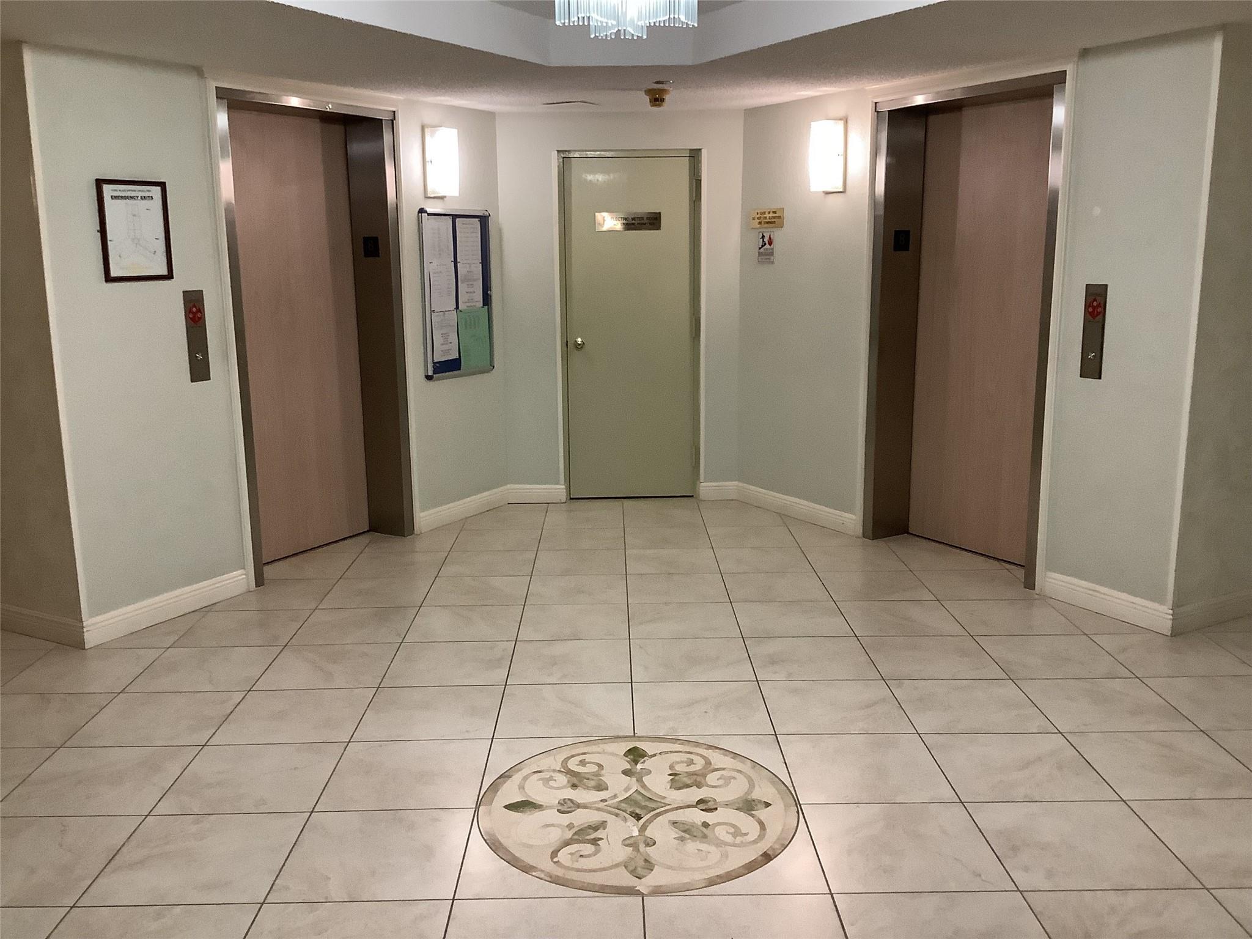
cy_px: 470
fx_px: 1121
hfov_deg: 58.4
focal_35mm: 31
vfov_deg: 45.4
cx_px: 626
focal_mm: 3.3
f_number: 2.4
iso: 250
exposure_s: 1/40
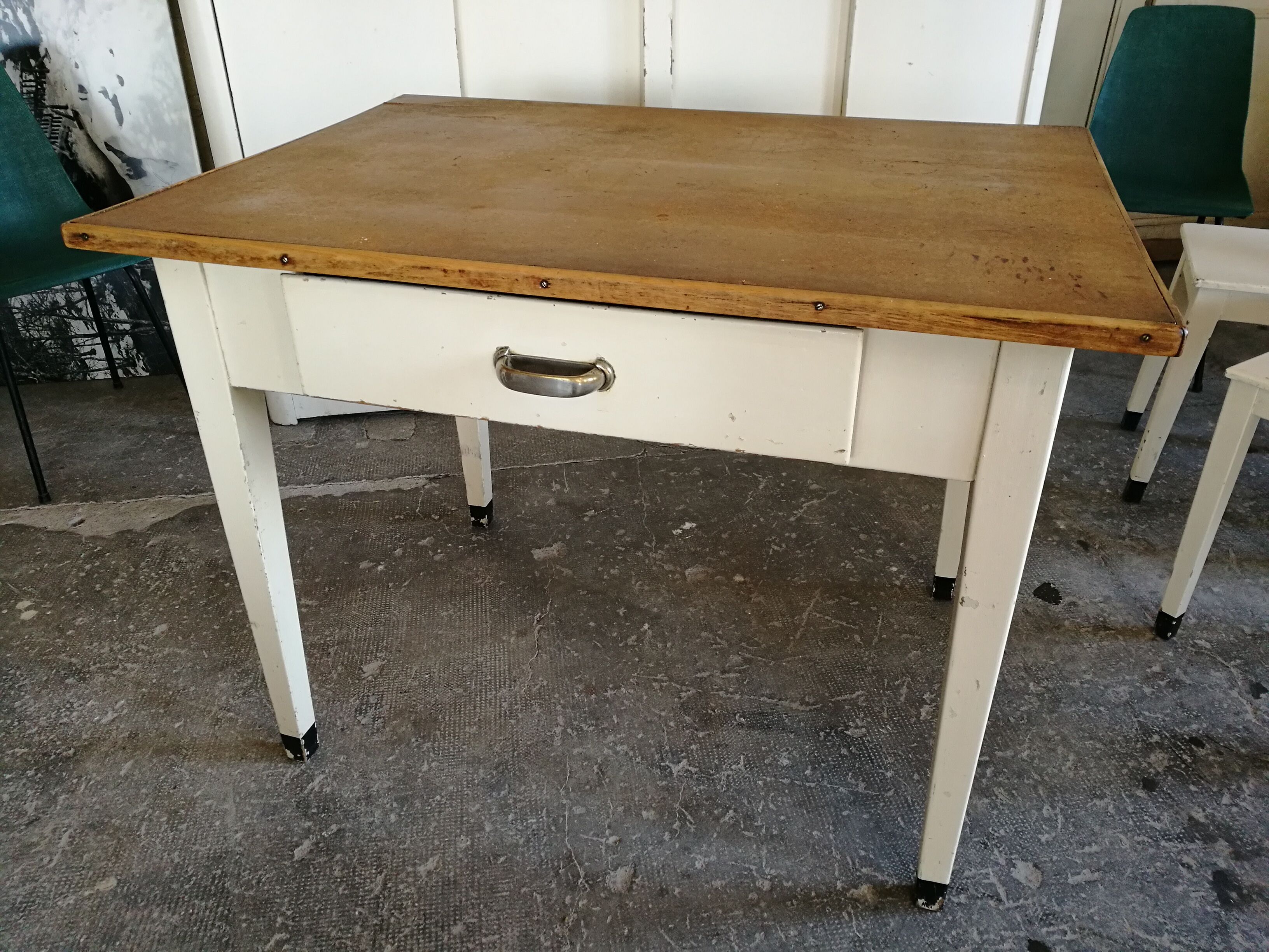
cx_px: 634
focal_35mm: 27
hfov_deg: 65.3
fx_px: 990
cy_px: 476
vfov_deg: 51.4
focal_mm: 4.5
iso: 200
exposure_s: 1/33.3
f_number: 2.2
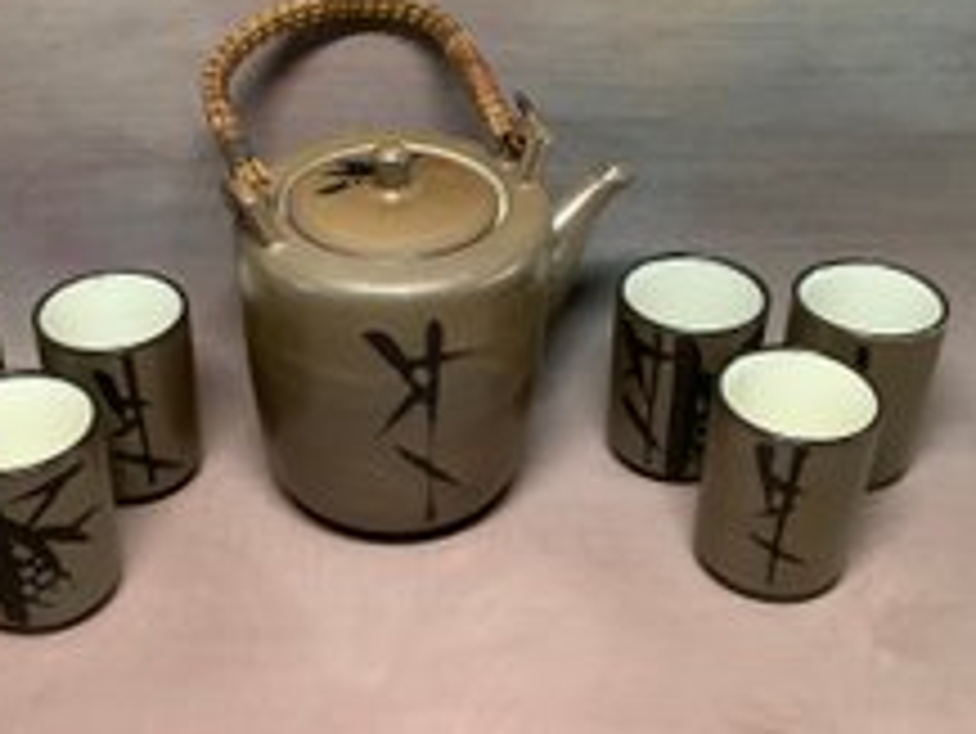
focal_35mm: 49
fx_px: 1382
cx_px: 421
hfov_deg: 38.8
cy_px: 376
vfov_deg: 29.7
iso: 320
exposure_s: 1/30
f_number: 2.4
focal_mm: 3.3
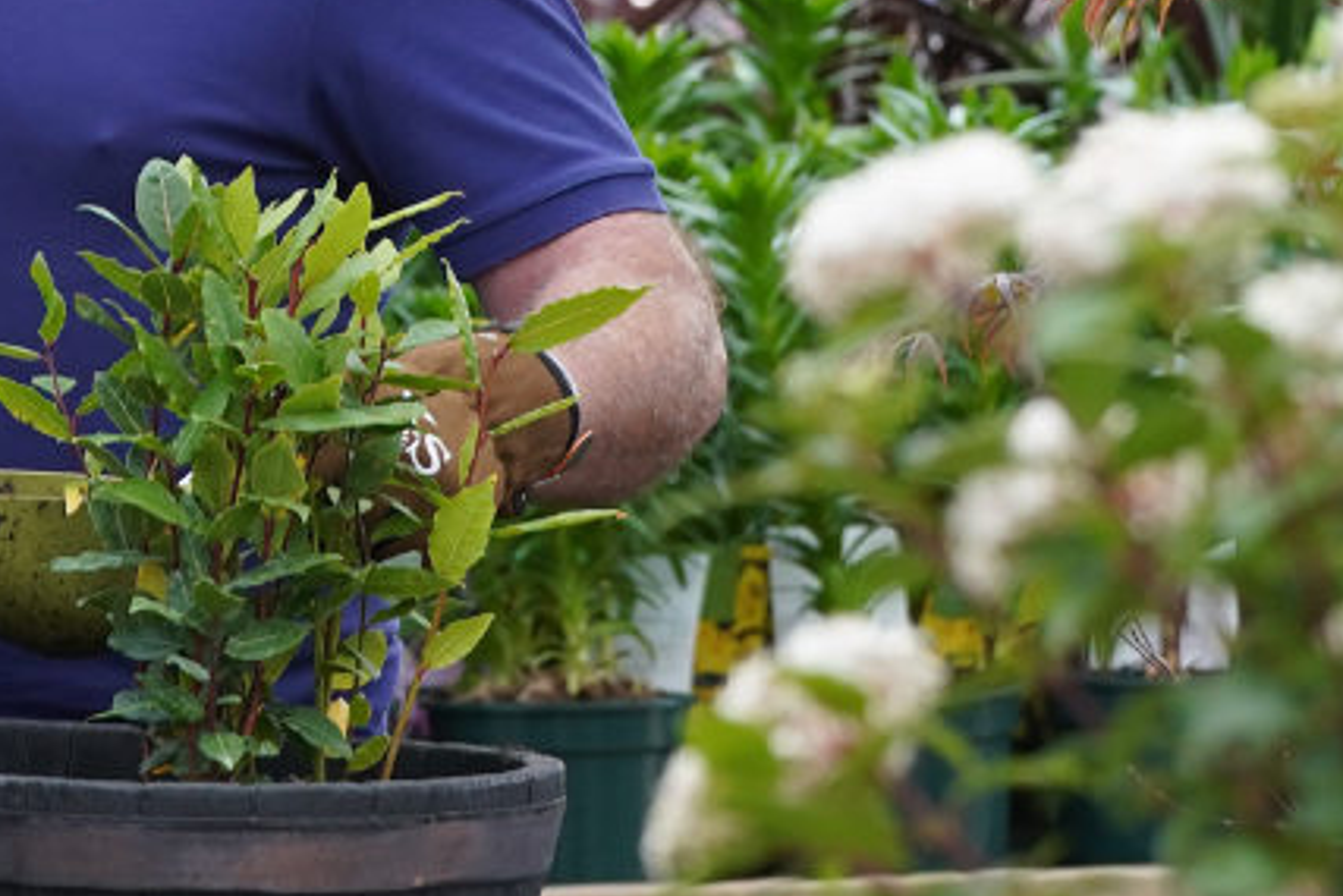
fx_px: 12613
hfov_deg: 6.0
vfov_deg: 4.1
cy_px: 263
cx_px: -535
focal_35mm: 338
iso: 1000
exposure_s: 1/160
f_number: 5
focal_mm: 111
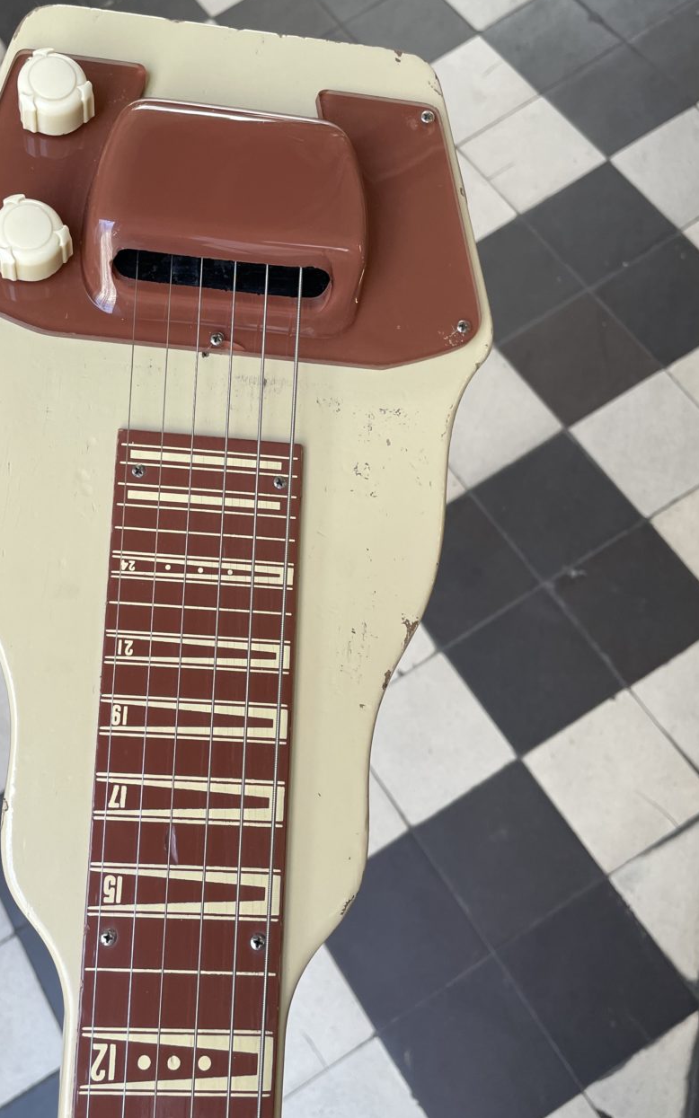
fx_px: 1036
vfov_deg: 56.5
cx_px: 228
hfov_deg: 36.8
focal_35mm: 34
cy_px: 490
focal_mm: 4.2
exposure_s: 1/100
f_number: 1.6
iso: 80
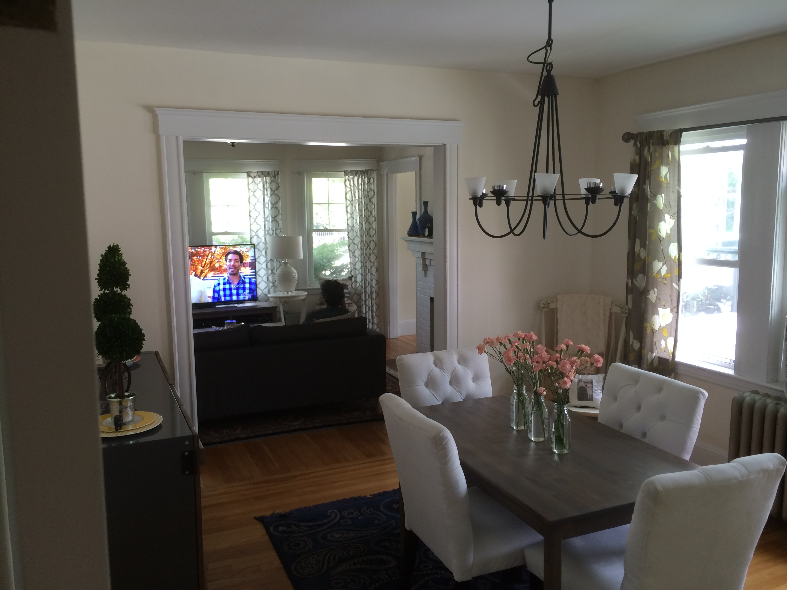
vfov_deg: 48.2
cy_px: 295
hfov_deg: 61.7
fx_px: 659
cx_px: 394
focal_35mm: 29
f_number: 2.2
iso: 64
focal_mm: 4.15
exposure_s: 1/30
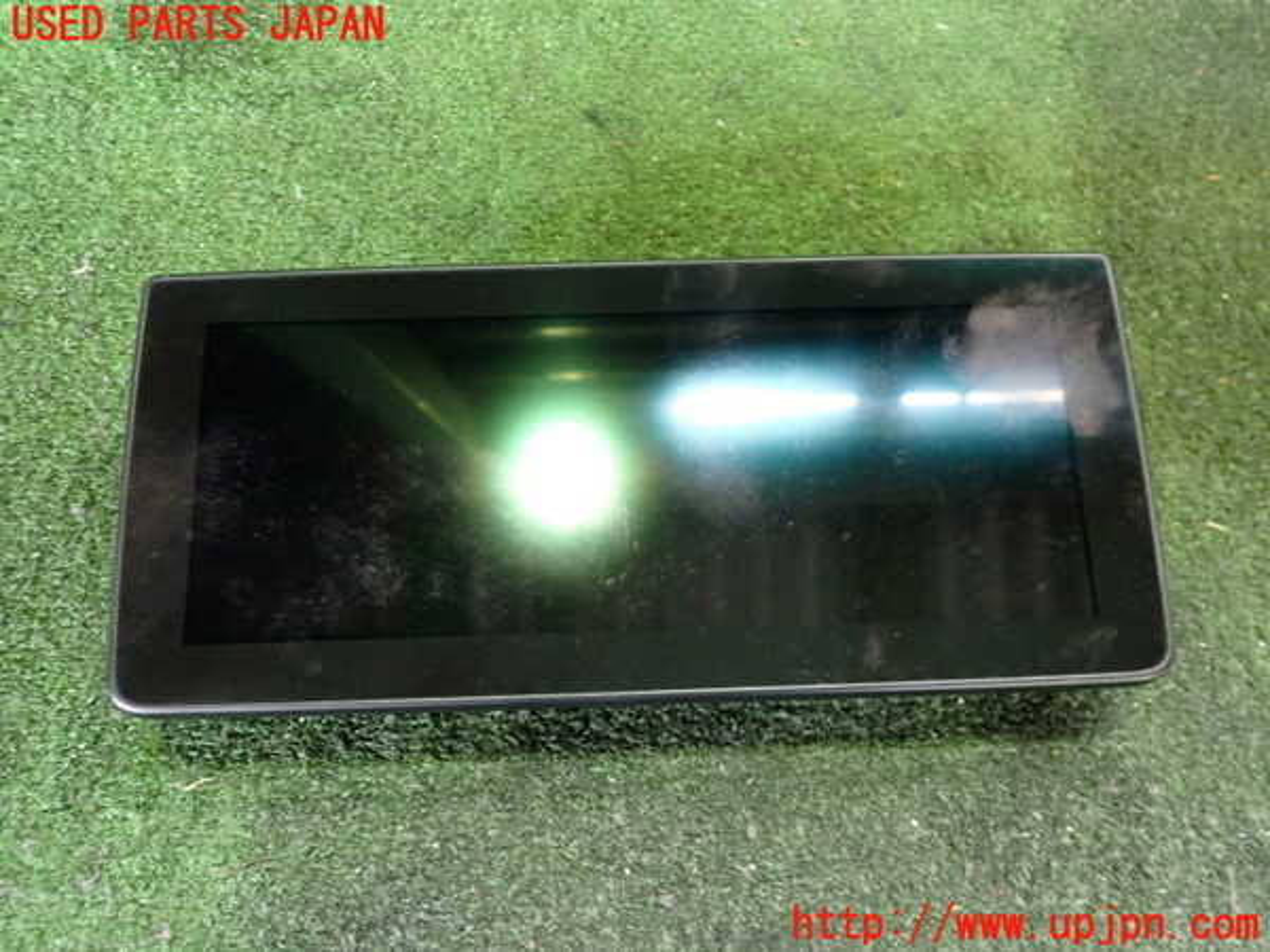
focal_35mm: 30
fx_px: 1101
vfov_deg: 46.8
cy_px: 476
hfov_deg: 60.0
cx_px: 635
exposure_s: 1/25
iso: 800
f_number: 2.3
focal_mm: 5.4
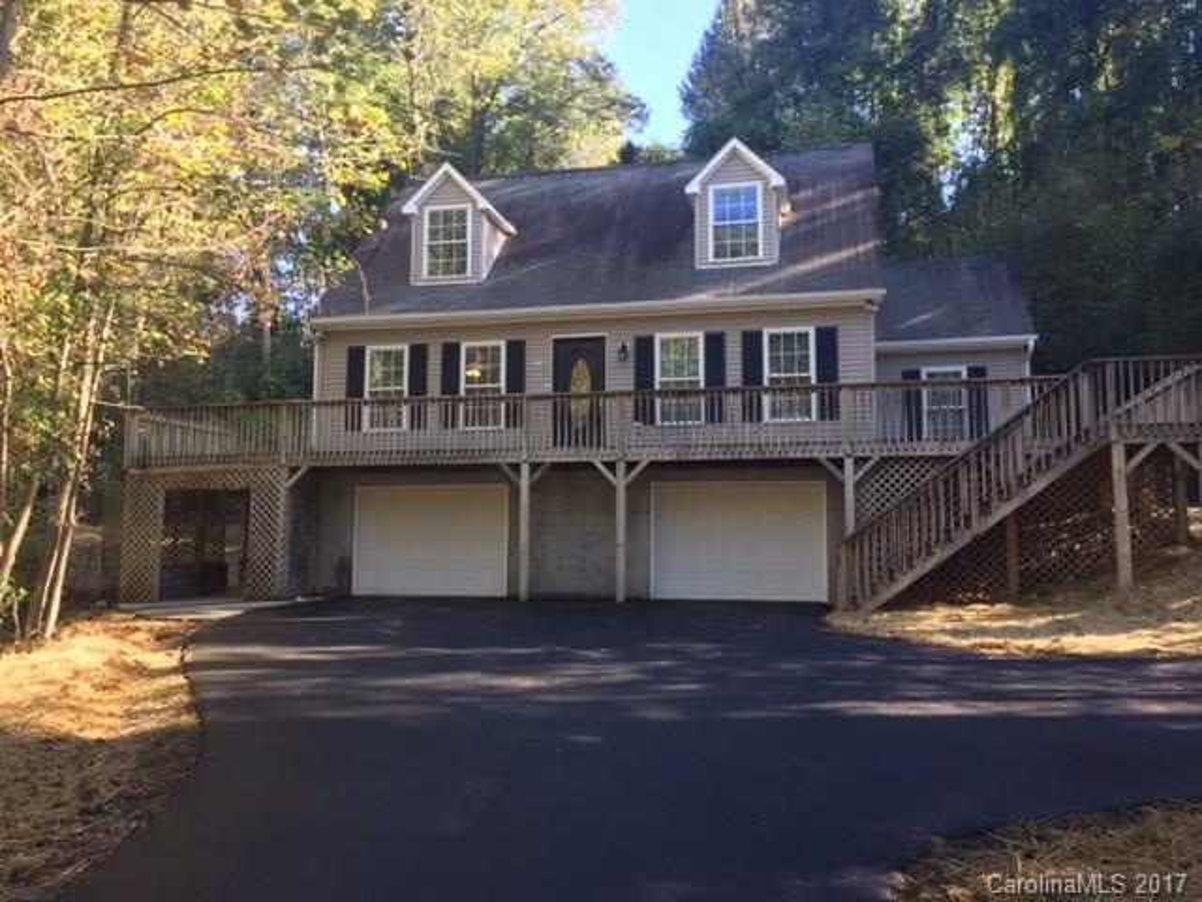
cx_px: 601
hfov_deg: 61.7
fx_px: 1007
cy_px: 451
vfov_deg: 48.2
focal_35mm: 29
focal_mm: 4.15
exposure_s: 1/120
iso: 40
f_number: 2.2
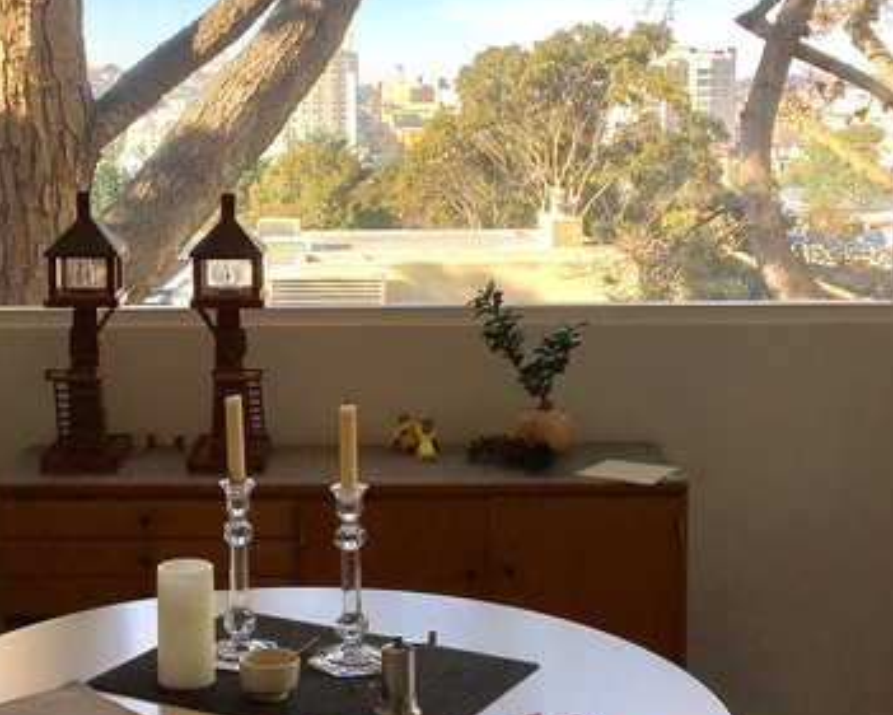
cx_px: 300
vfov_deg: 24.6
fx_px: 1639
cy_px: 305
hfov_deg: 30.3
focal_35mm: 62
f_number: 2.2
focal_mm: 4.15
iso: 25
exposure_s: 1/523
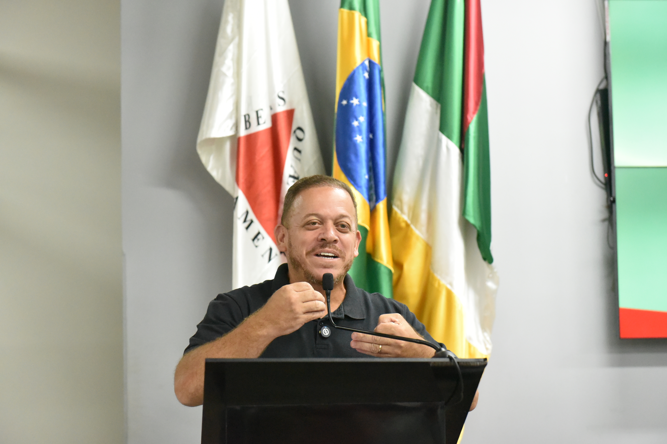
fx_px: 1297
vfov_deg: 19.5
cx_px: 334
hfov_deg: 28.8
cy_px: 222
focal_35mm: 70
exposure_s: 1/400
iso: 12800
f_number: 5
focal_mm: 70
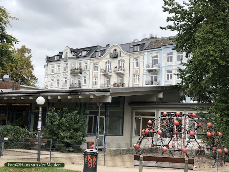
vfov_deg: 25.7
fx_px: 377
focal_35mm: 57
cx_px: 114
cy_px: 86
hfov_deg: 33.8
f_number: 2.8
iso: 20
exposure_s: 1/393
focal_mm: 6.6
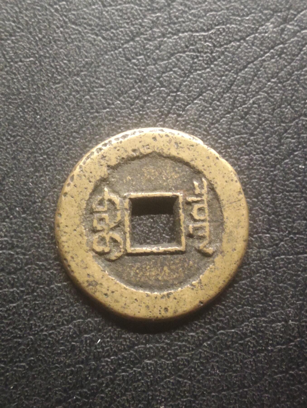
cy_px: 204
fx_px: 590
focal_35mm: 50
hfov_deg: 29.2
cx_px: 154
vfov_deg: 38.1
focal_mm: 3.42
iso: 1250
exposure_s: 1/20
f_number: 2.2
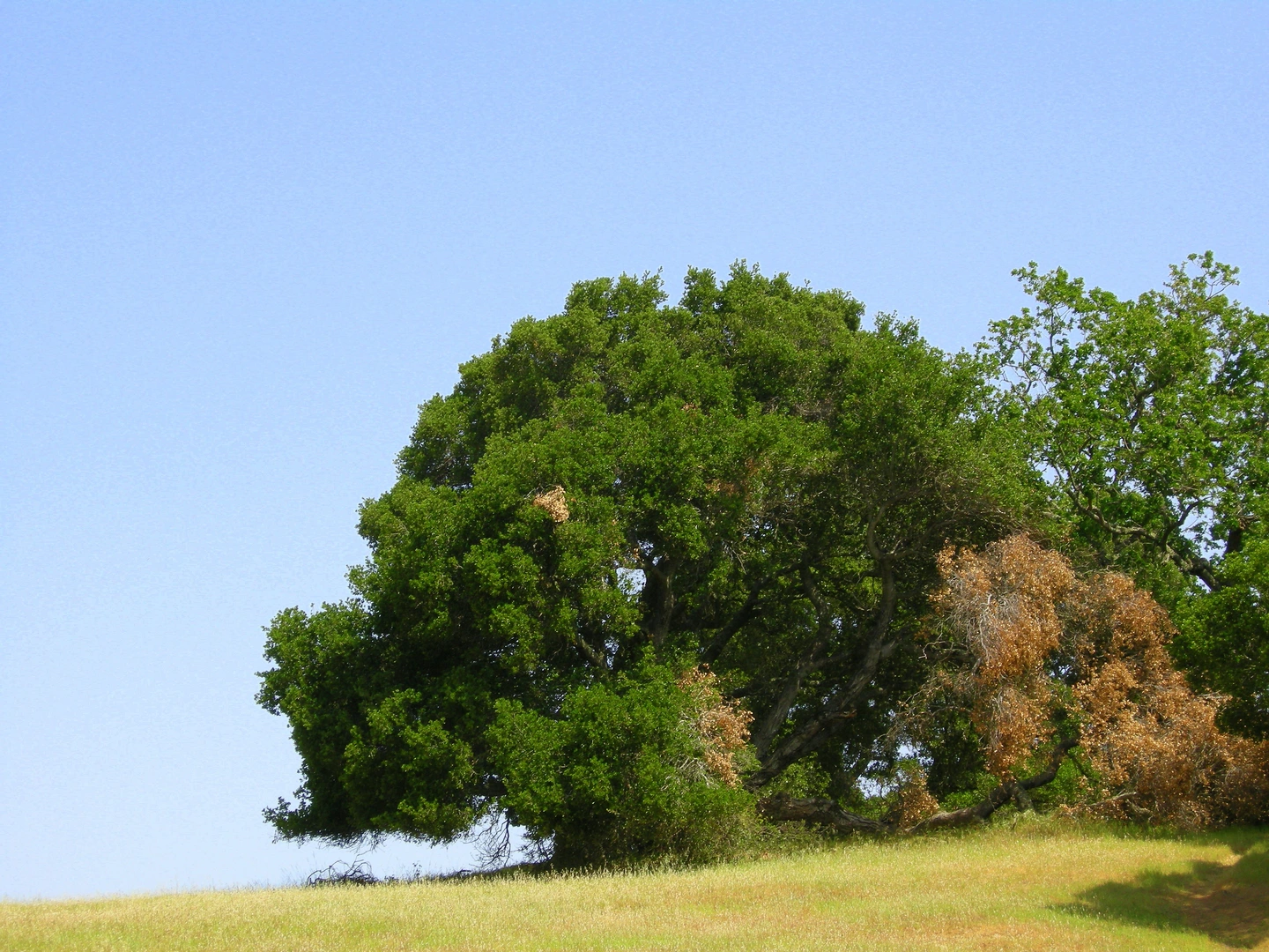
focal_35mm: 103
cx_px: 634
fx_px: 3776
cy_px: 476
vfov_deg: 14.4
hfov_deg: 19.1
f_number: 5.2
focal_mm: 21.5
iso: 64
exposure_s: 1/200
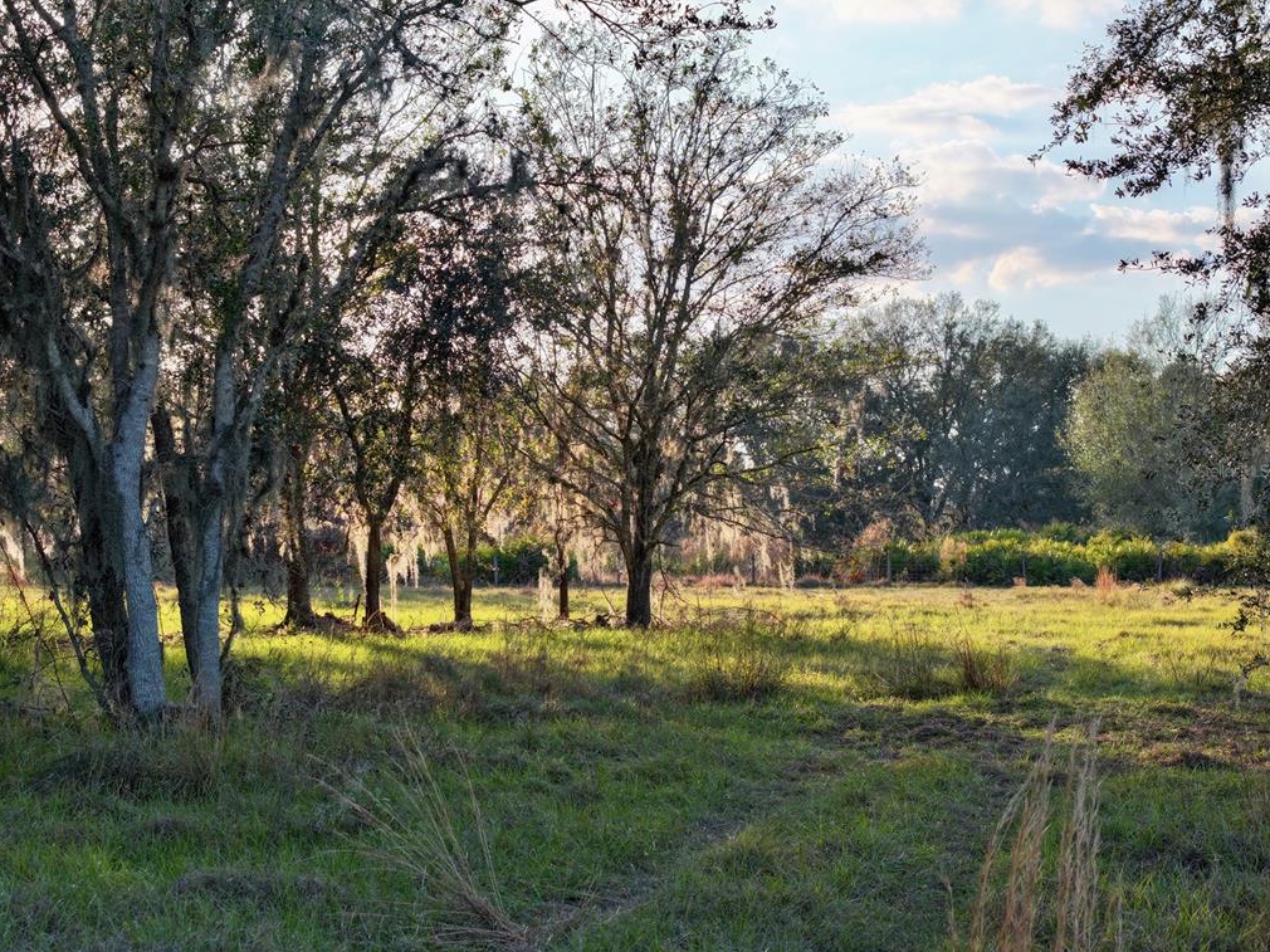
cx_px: 629
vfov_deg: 20.7
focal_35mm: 71
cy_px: 470
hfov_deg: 27.4
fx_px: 2604
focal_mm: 19.35
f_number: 2.8
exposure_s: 1/250
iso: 100
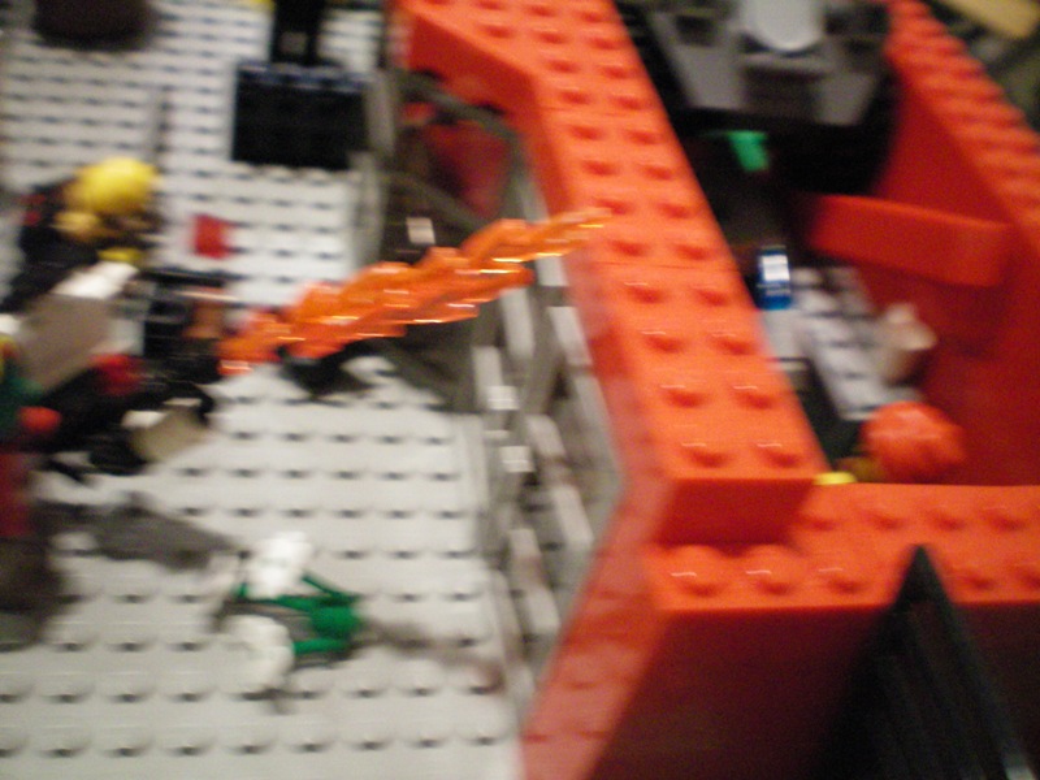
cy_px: 390
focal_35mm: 38
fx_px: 1142
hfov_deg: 49.0
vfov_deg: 37.7
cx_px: 520
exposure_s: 1/13
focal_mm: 6.3
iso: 400
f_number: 3.1
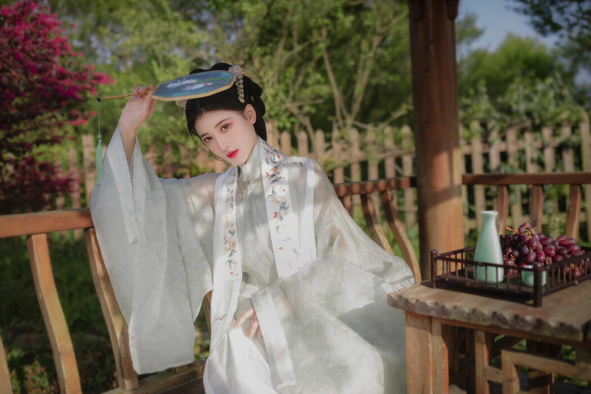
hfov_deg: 55.8
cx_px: 296
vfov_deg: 38.9
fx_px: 558
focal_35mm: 34
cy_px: 197
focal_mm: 35
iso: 160
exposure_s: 1/1600
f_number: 2
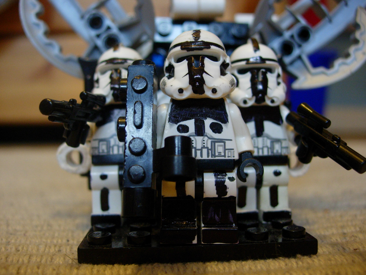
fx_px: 402
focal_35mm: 38
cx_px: 183
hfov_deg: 49.0
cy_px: 138
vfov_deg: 37.7
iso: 200
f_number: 2.8
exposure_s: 1/8.9
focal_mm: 7.8
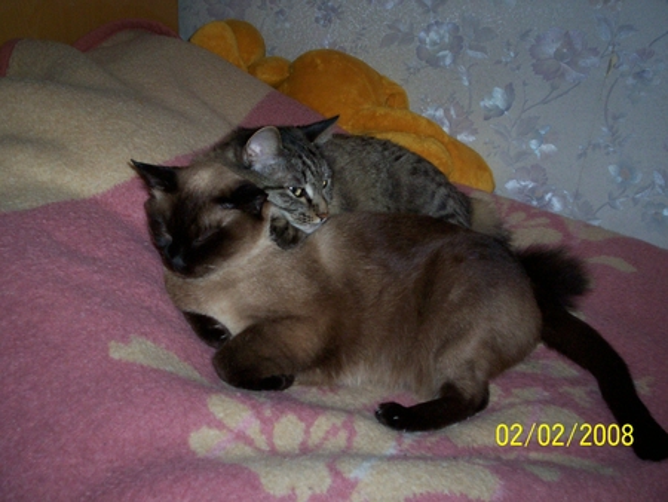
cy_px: 251
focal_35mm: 36
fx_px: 695
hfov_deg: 51.3
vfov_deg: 39.7
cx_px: 334
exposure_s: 1/64
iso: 140
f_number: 4.5
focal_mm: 5.9
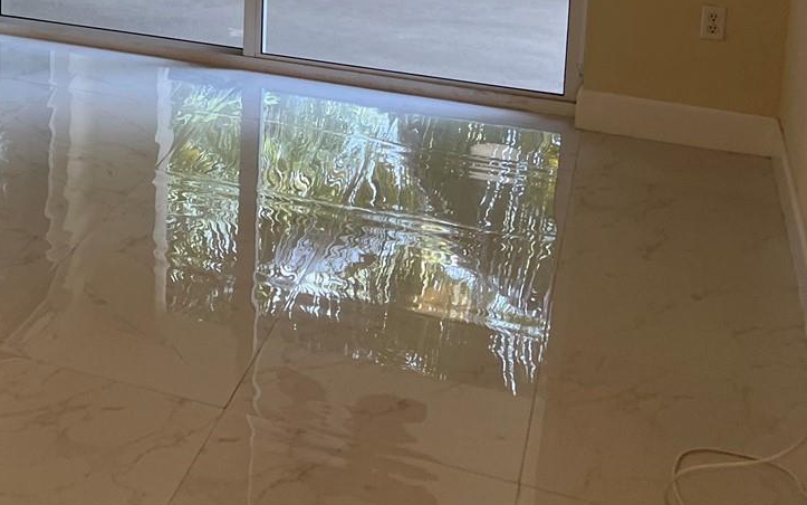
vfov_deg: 19.5
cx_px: 30
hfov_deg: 31.4
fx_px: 1342
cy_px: -162
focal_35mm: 61
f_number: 1.5
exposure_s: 1/120
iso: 100
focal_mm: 5.7
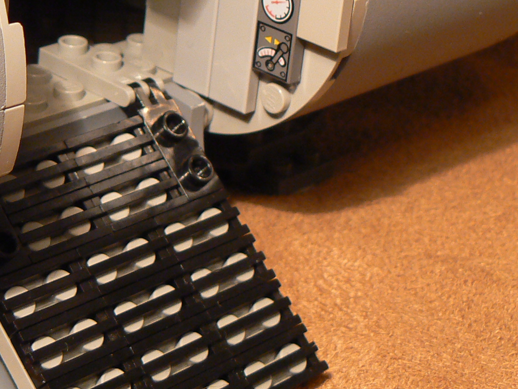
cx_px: 78
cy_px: 57
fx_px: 1736
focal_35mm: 116
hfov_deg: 16.8
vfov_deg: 12.7
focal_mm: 7.8
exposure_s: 1/6
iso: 100
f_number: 3.2
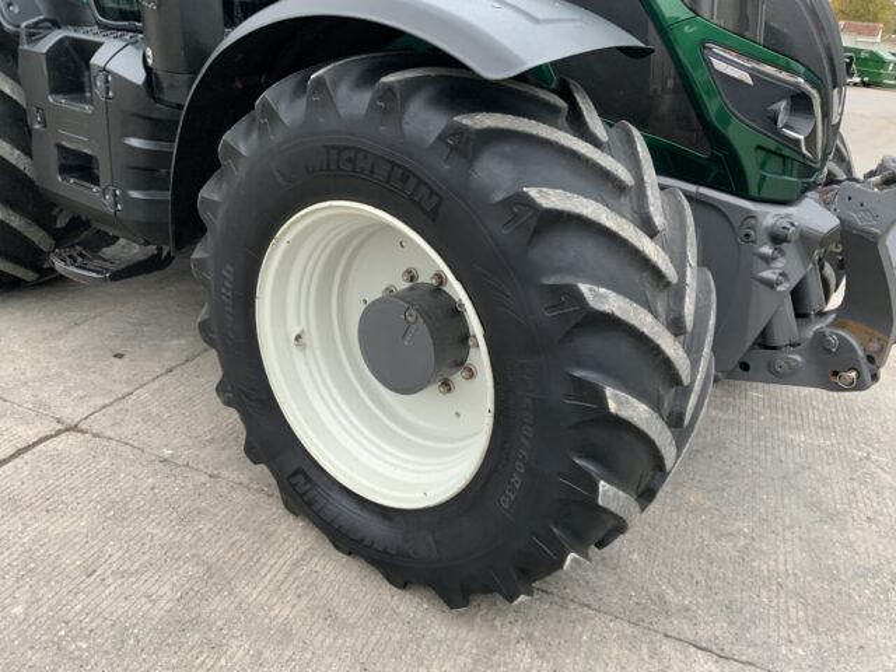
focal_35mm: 29
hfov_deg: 61.7
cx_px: 448
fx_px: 751
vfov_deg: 48.2
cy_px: 336
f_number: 1.8
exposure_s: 1/60
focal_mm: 3
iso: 160
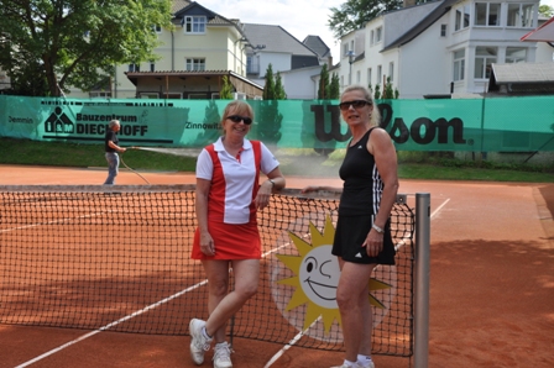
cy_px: 184
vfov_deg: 31.8
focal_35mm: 42
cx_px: 277
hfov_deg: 46.4
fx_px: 646
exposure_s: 1/320
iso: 200
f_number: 9
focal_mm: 28
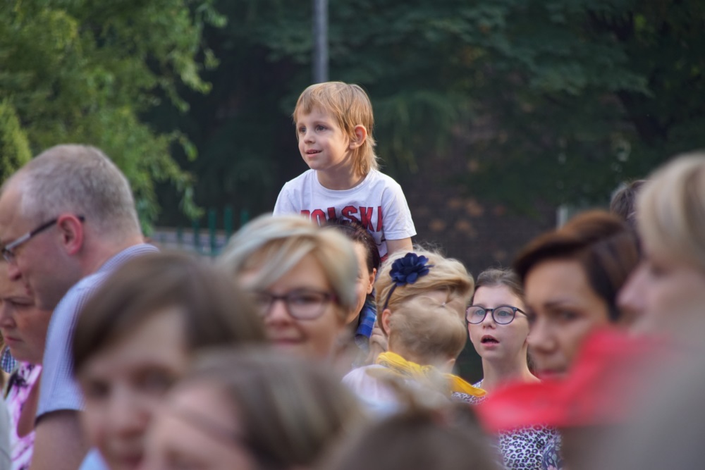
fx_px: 5875
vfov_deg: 4.6
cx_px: 352
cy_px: 235
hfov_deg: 6.9
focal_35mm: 300
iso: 800
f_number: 6.3
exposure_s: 1/320
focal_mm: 200
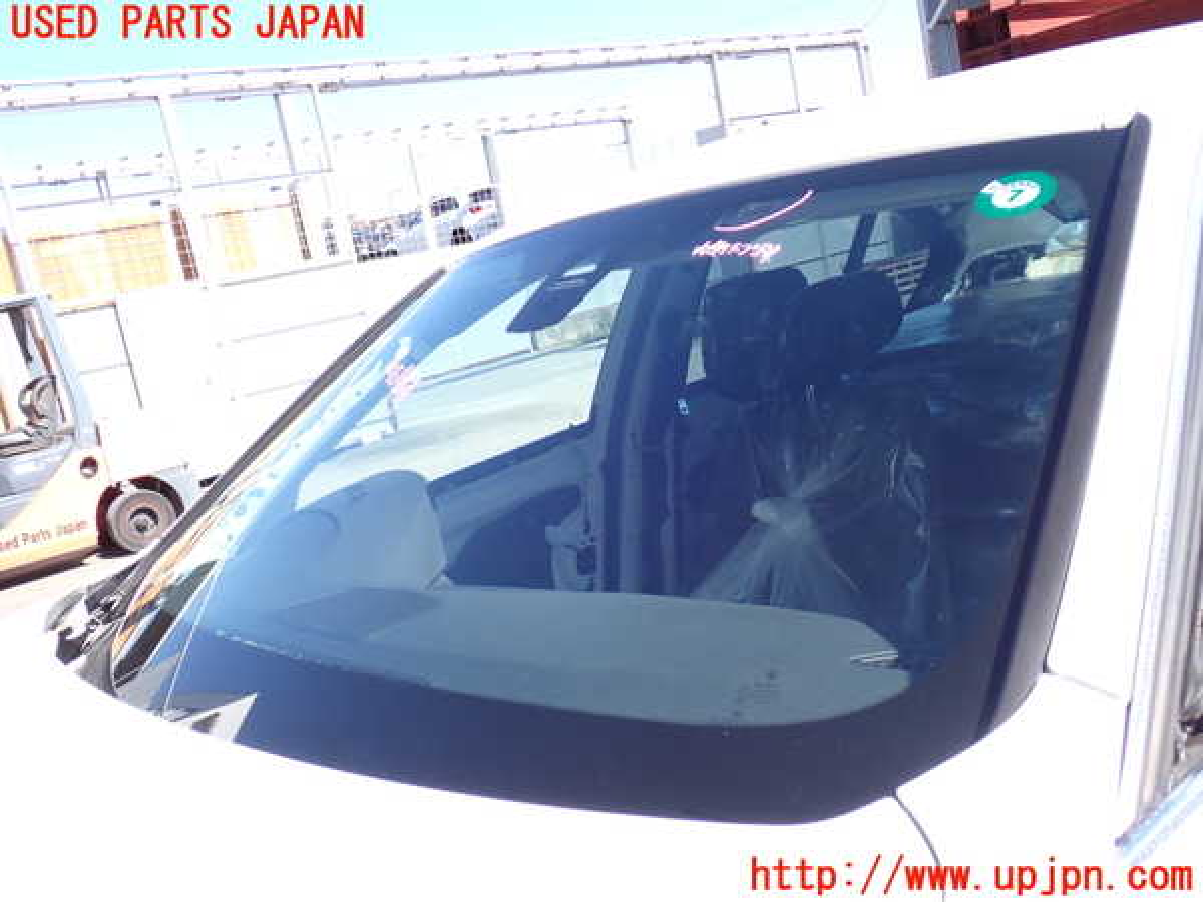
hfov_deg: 51.4
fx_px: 1251
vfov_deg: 39.7
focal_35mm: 36
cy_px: 451
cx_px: 602
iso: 100
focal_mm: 6.37
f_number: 3.5
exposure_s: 1/320
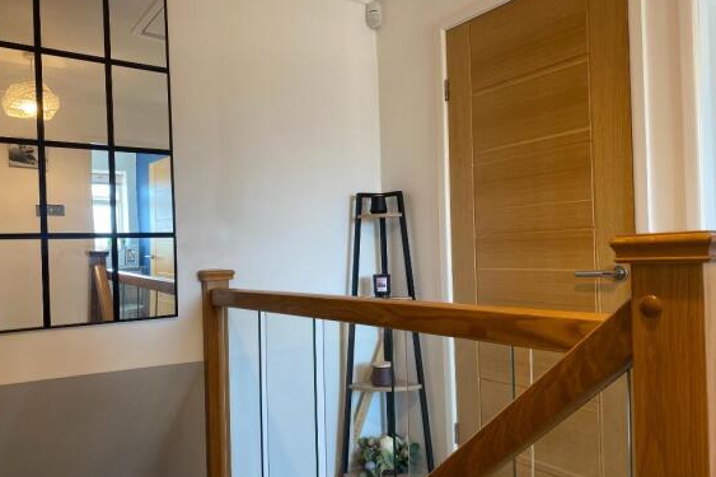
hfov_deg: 65.5
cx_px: 355
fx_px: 557
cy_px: 263
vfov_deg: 46.3
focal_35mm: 28
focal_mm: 4.25
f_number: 1.8
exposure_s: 1/105
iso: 125
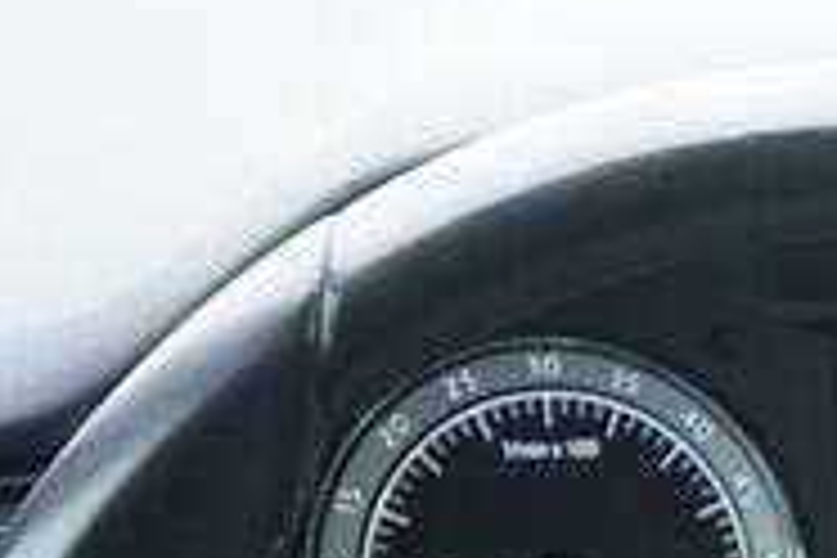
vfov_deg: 6.6
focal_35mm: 198
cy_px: 1330
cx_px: 1575
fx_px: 4603
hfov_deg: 9.8
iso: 400
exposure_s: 1/40
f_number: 2.8
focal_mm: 24
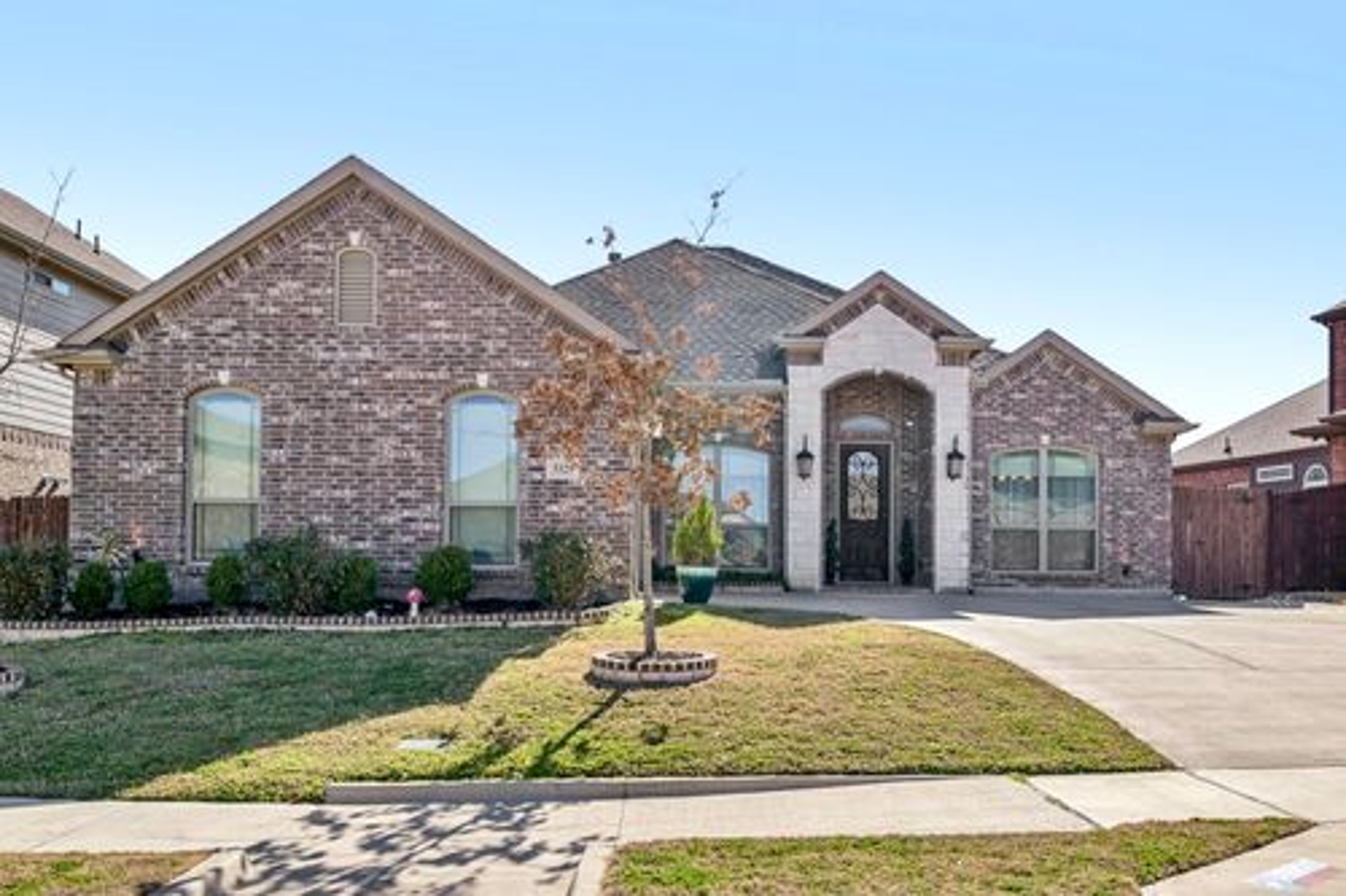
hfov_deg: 61.9
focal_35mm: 30
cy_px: 448
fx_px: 1121
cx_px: 673
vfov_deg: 43.6
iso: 400
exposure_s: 1/1000
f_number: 8
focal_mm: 30
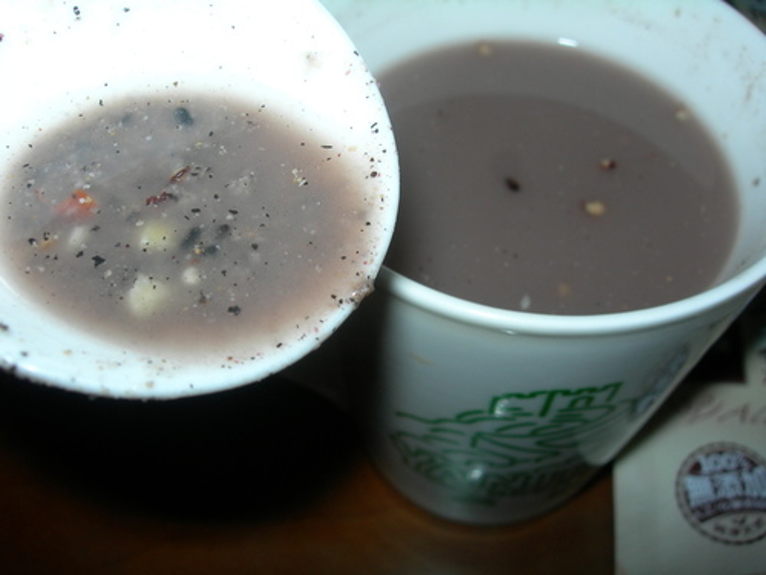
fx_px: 841
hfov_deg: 49.0
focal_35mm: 38
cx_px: 383
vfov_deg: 37.7
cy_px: 288
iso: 50
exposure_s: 1/60.1
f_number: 4.8
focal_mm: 7.8
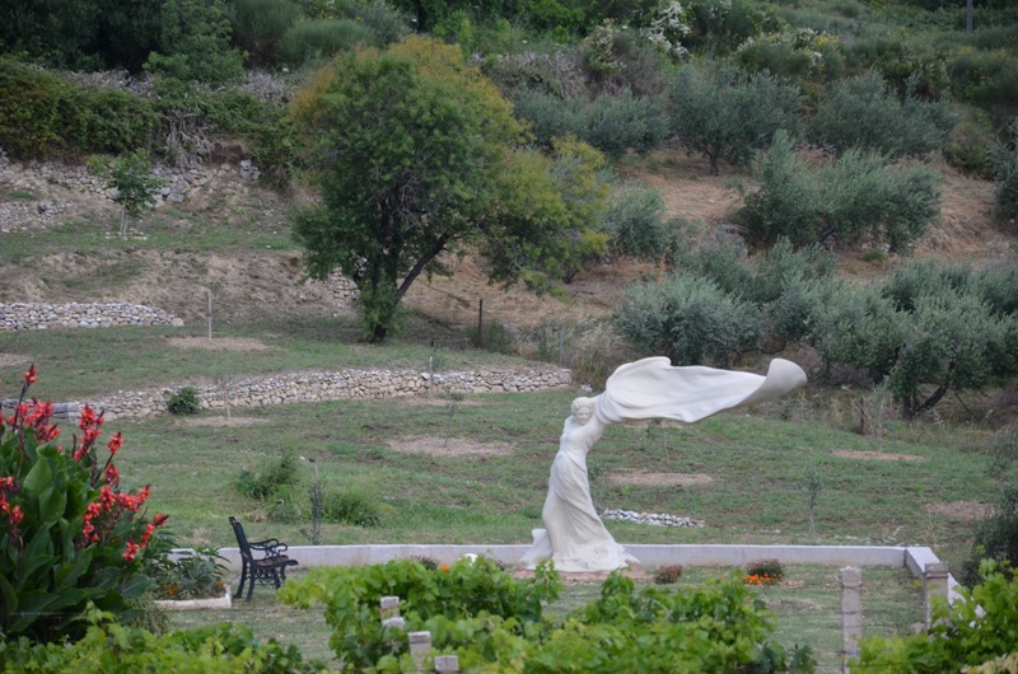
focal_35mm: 158
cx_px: 509
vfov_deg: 8.7
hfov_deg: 13.1
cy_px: 337
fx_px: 4445
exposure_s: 1/125
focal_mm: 105
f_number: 5.6
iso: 200
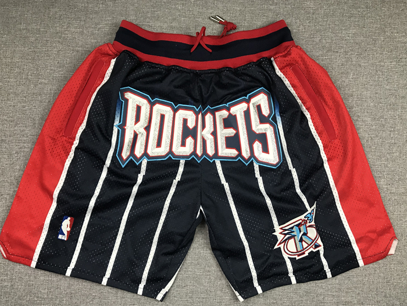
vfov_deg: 44.1
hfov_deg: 56.8
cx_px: 201
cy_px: 163
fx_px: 376
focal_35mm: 32
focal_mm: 3.99
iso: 25
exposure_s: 1/33
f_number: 1.8
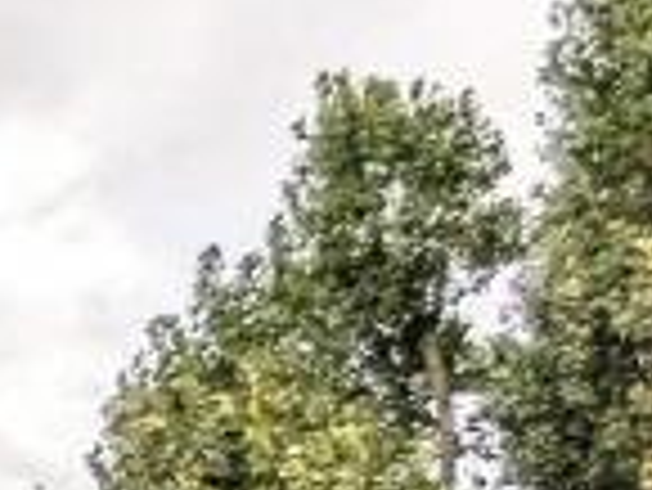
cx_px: -1133
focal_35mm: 113
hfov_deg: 12.0
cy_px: 1041
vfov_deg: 11.5
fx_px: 2130
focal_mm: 2.35
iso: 48
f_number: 2.2
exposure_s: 1/1106
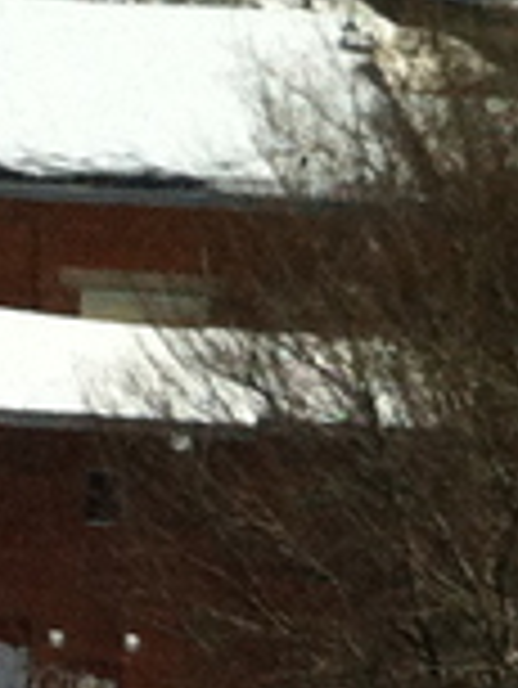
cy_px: -1288
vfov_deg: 6.7
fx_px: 5380
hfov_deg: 5.1
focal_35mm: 270
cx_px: -1372
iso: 80
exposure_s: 1/450
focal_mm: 3.85
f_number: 2.8
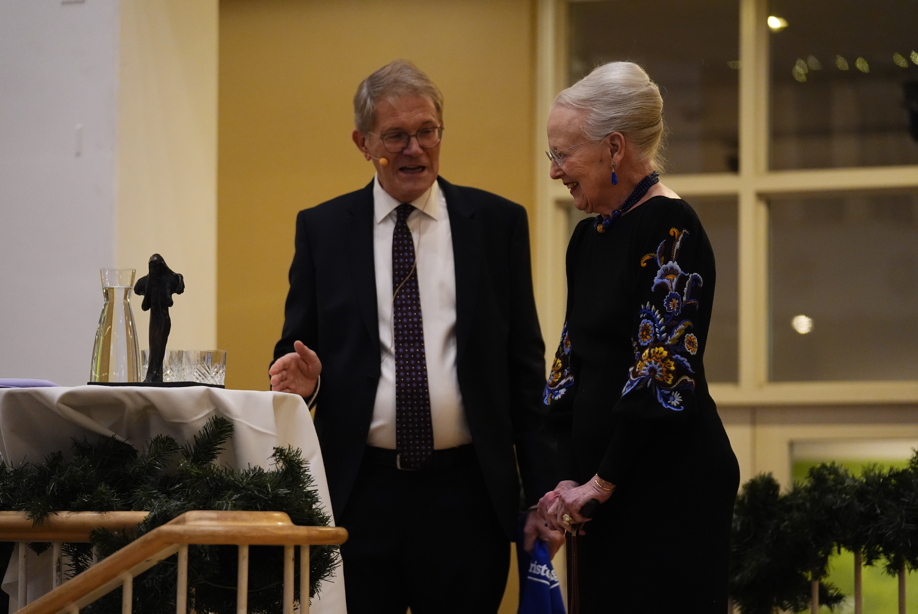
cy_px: 307
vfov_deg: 11.1
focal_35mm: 124
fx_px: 3165
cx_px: 459
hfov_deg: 16.5
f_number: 2.8
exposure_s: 1/125
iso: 4000
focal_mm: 124
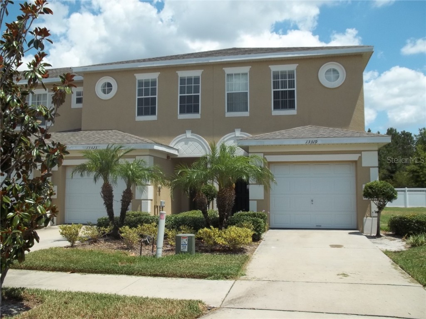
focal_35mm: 33
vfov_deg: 42.9
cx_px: 213
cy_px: 160
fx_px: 406
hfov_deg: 55.4
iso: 64
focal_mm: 5.9
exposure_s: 1/200
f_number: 8
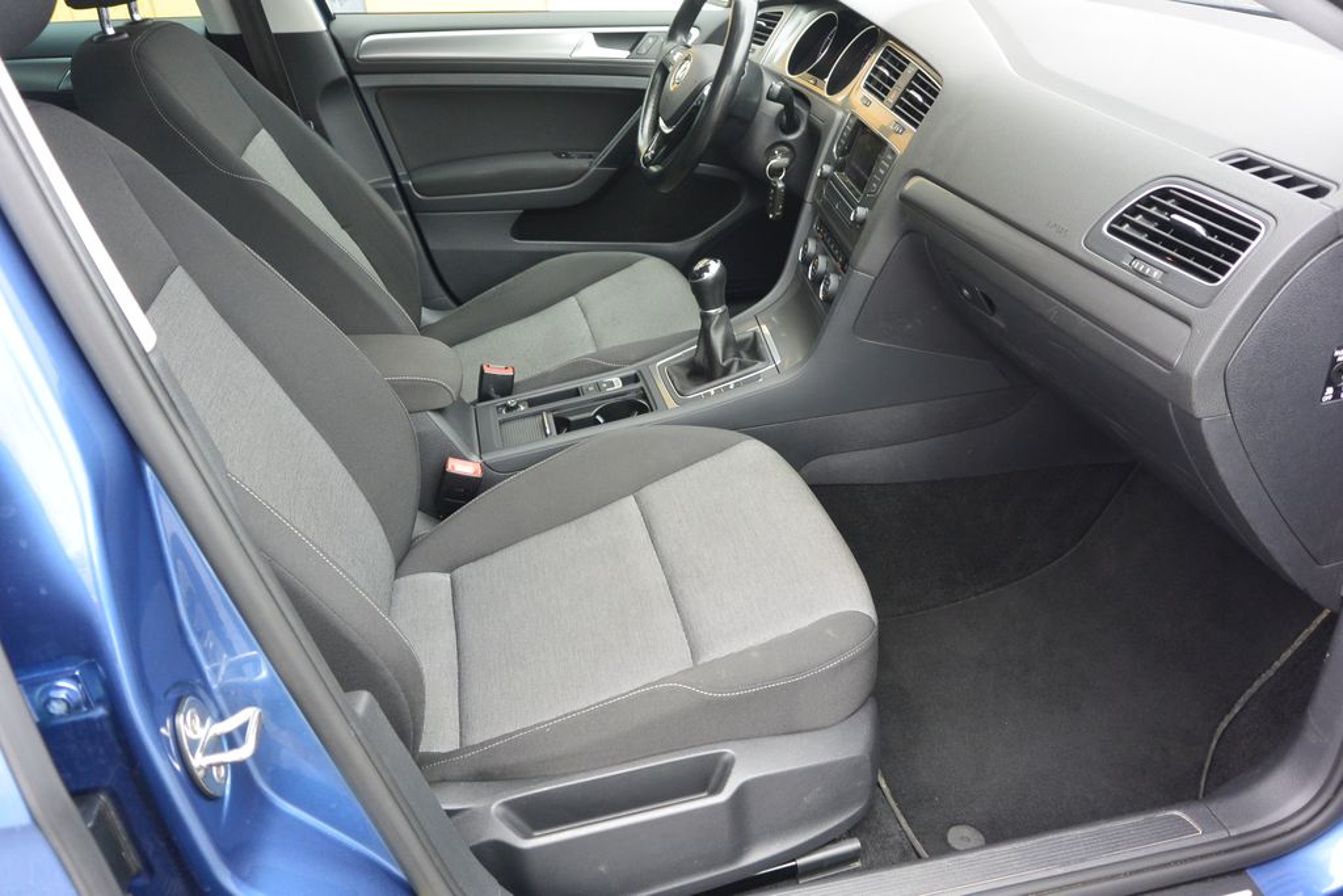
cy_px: 448
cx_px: 672
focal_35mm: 27
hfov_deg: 67.4
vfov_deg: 47.9
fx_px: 1007
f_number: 3.5
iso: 200
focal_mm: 10
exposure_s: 1/50
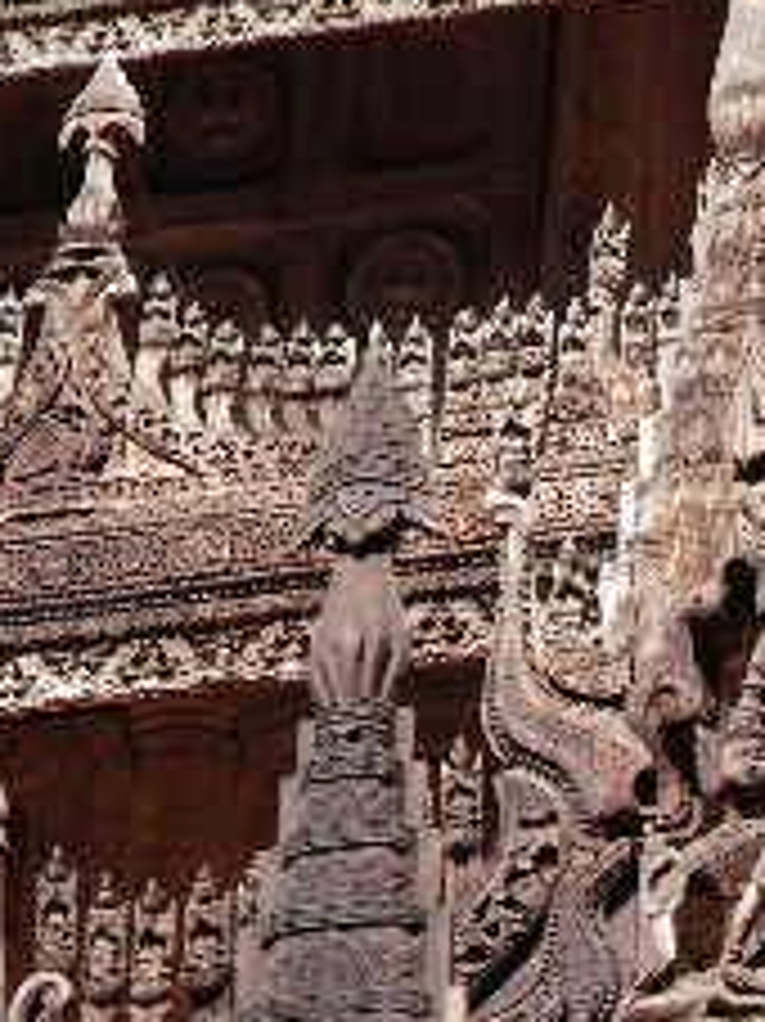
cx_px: 1035
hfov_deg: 5.1
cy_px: 1017
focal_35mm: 291
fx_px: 8583
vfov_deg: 6.8
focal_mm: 62
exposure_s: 1/250
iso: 200
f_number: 4.5
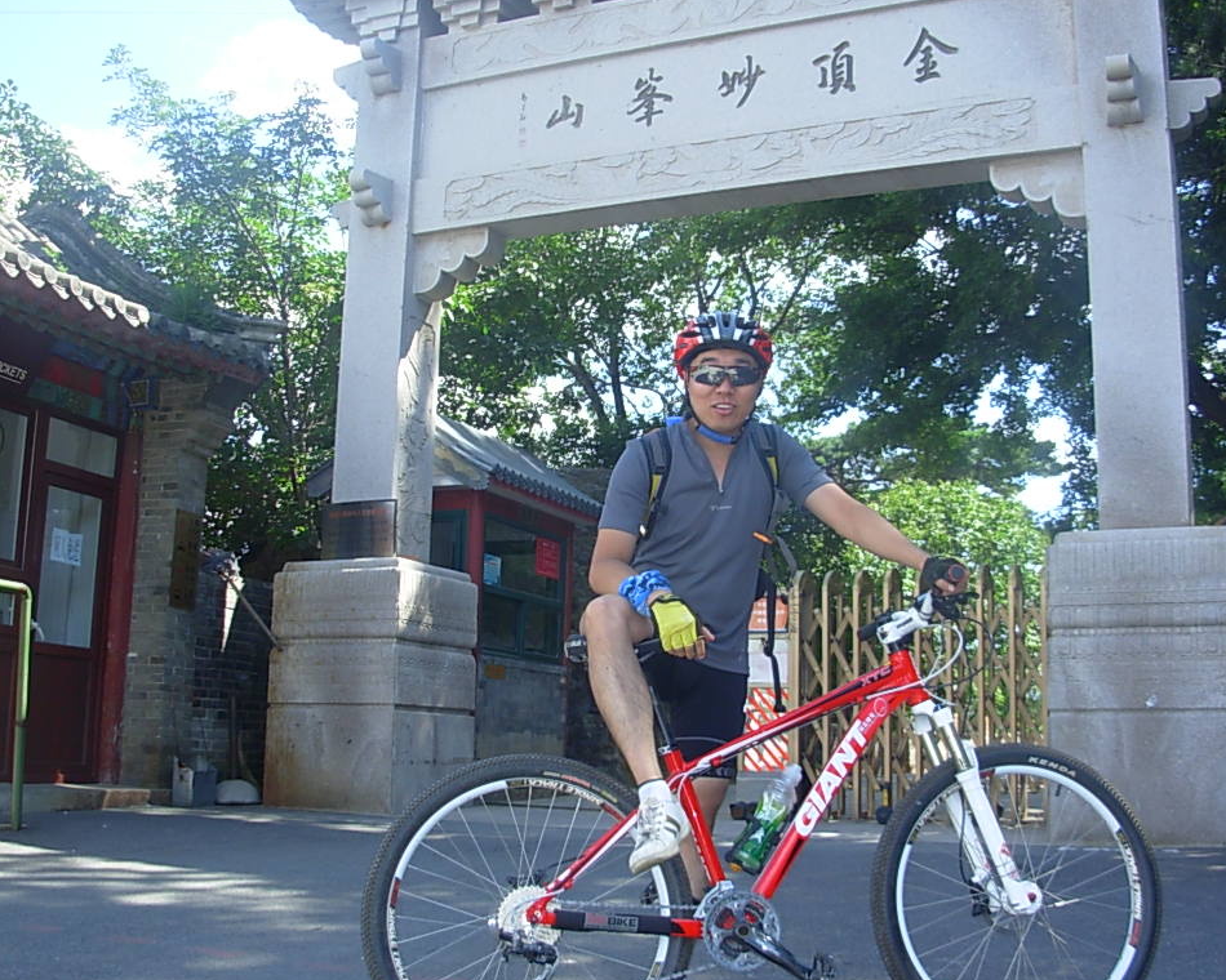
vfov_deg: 37.3
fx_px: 1451
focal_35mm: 40
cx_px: 598
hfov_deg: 45.8
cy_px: 490
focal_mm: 6.3
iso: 50
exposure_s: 1/203
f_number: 2.9
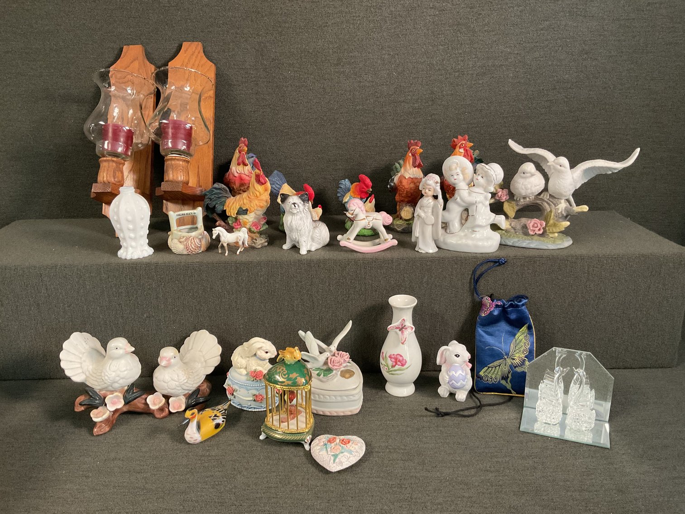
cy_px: 257
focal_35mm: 29
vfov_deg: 48.2
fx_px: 574
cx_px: 342
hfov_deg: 61.7
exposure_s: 1/60
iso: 250
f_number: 1.8
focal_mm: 3
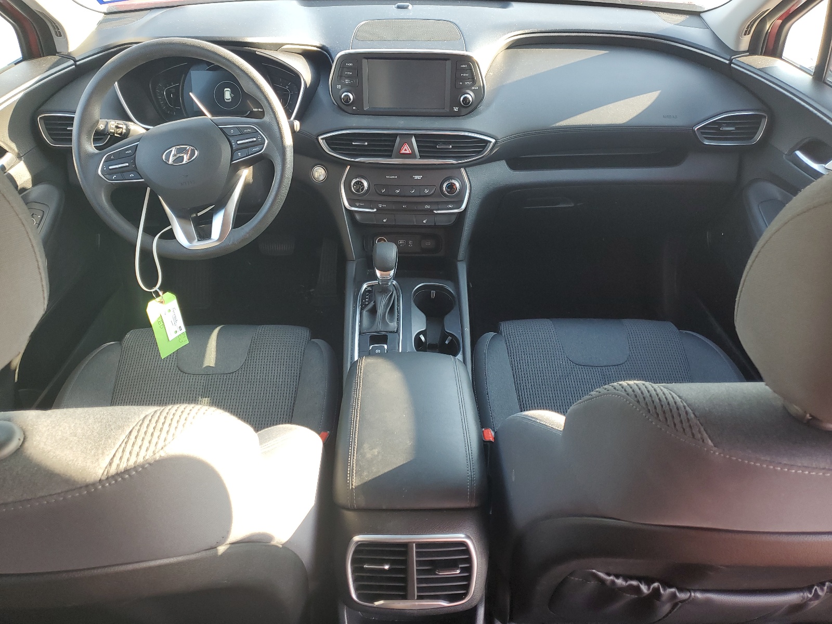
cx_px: 416
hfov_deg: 67.3
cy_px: 312
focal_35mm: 26
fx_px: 625
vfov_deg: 53.1
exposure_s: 1/100
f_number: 1.5
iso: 58
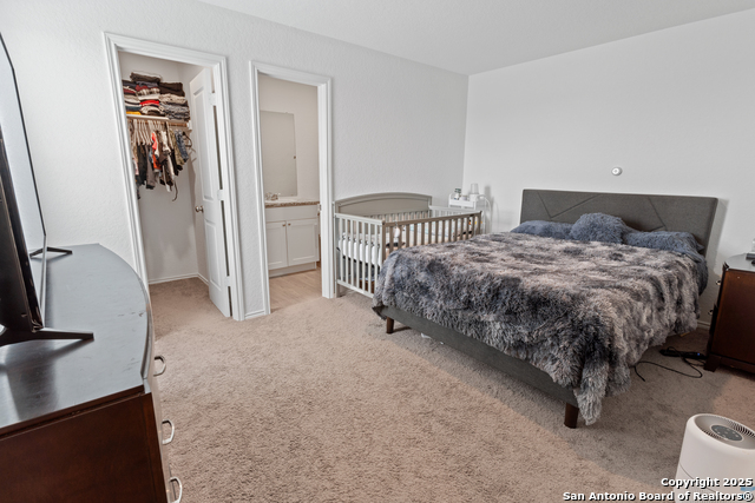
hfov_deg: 95.0
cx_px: 378
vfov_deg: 72.1
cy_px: 252
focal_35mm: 16
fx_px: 346
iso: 100
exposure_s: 1
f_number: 10
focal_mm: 11
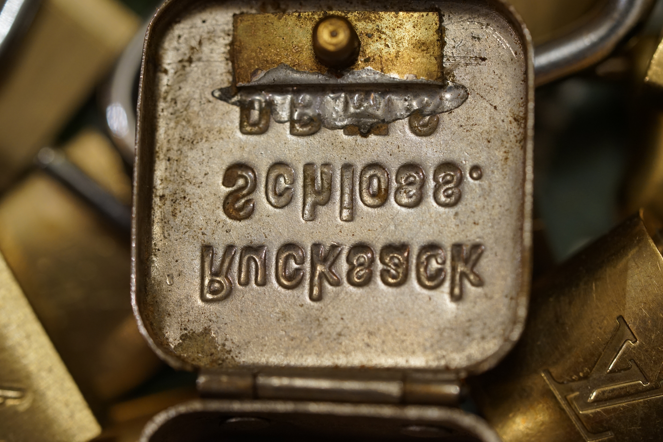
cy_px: 221
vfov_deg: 15.2
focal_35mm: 90
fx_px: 1657
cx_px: 332
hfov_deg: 22.6
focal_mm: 90
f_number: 4
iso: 1000
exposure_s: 1/100
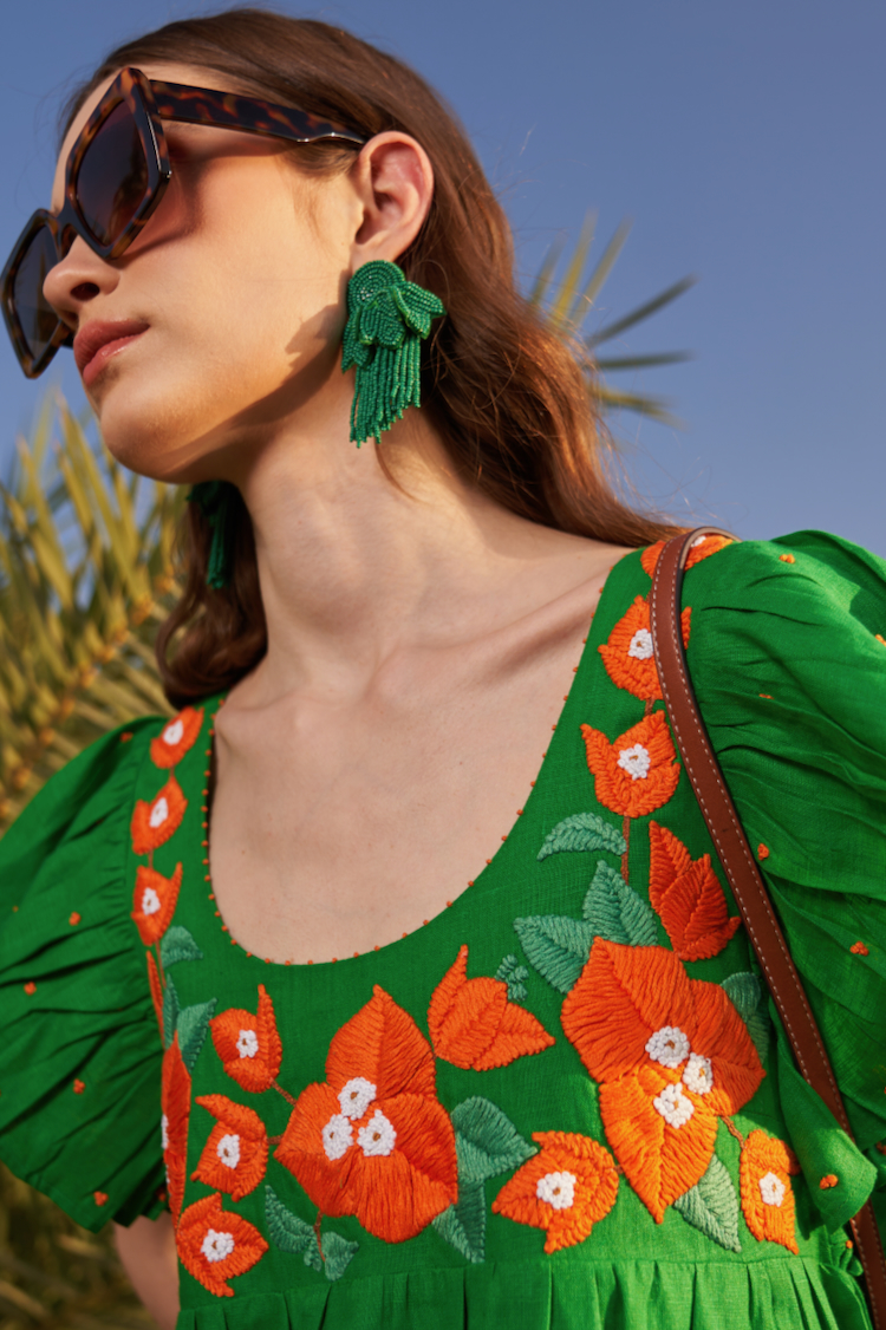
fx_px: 1367
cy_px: 665
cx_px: 443
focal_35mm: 37
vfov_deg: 51.9
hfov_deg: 35.9
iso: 50
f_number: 3.2
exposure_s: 1/800
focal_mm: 25
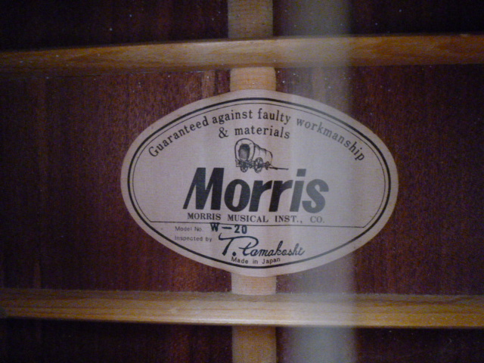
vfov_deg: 56.8
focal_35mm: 24
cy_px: 182
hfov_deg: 71.6
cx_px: 242
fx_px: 336
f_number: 2.2
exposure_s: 1/5
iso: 800
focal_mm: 4.3
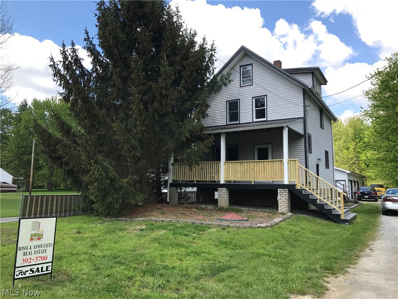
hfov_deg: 63.4
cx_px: 199
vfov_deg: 49.7
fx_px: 322
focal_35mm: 28
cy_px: 150
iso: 20
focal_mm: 3.99
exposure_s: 1/1041
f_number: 1.8
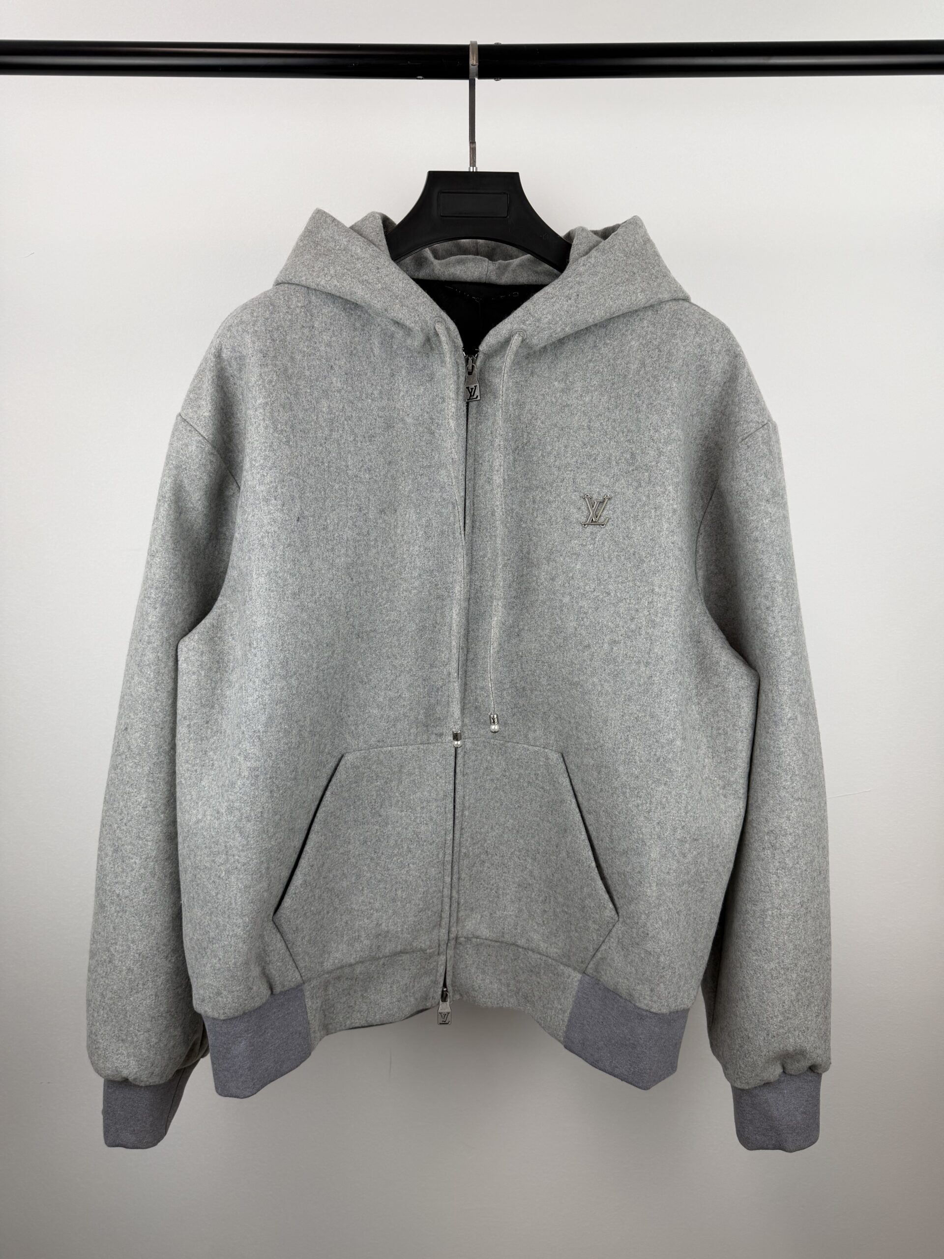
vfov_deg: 71.6
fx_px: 873
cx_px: 472
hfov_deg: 56.8
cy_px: 630
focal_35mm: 24
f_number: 1.78
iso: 50
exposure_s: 1/149
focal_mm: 6.76
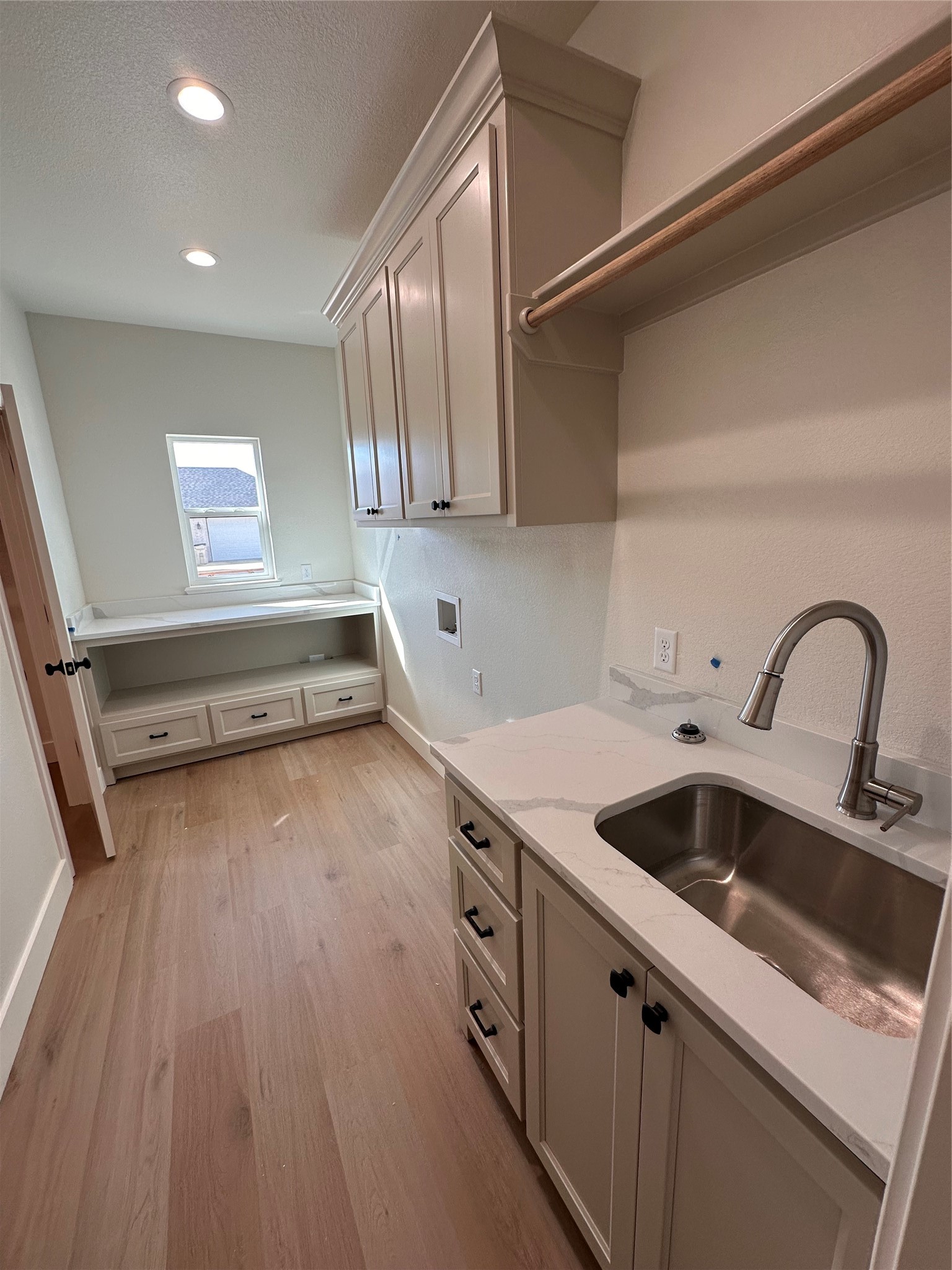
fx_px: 513
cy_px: 635
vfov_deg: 102.1
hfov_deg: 85.7
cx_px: 476
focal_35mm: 14
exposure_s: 1/120
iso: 80
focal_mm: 2.22
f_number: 2.2
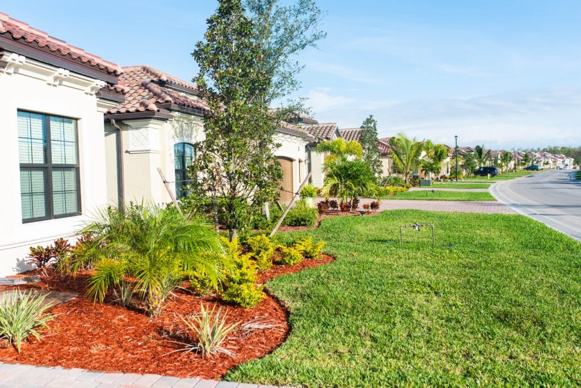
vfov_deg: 37.9
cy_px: 194
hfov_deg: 54.4
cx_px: 290
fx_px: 565
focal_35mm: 35
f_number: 4
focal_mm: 35
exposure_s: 1/640
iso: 100
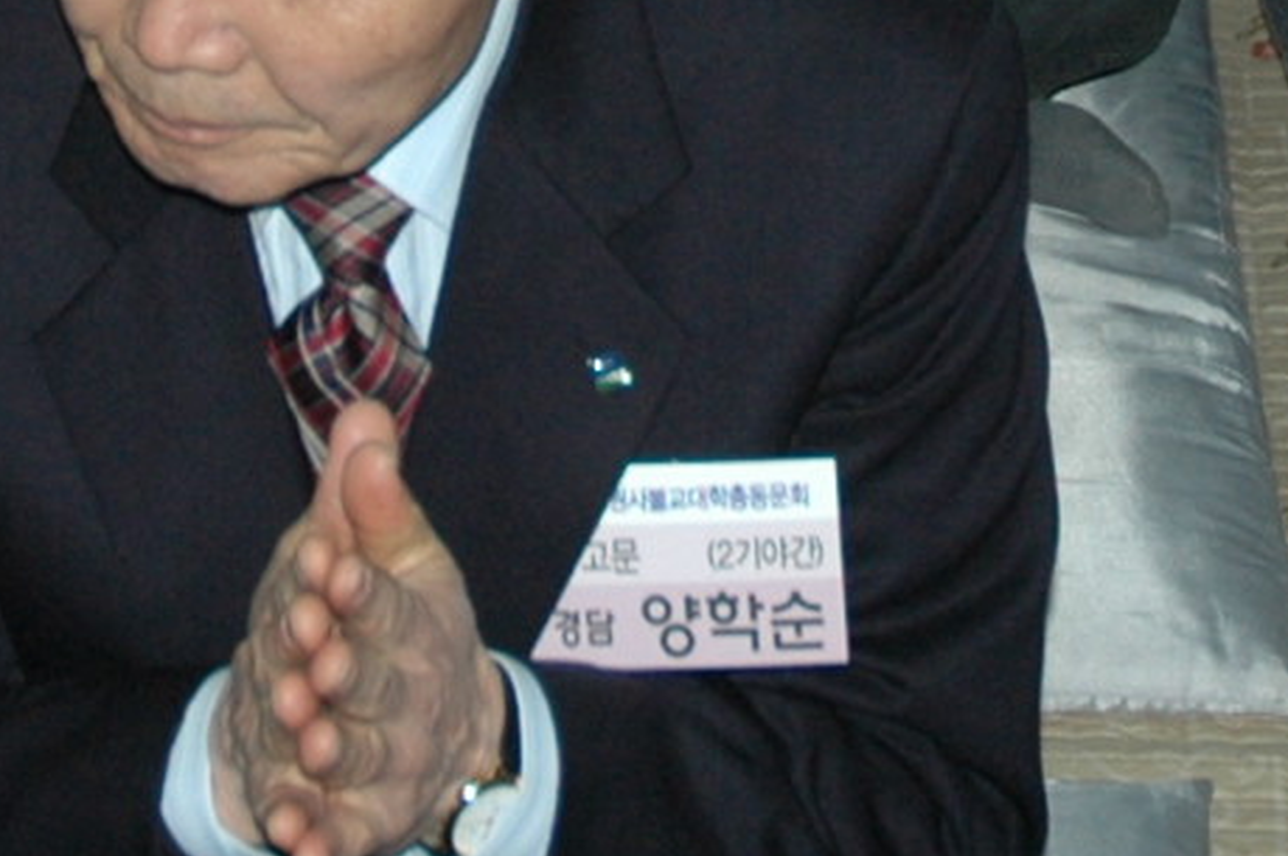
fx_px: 5754
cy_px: -665
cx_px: 387
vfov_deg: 8.2
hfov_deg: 12.7
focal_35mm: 161
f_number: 3.8
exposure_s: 1/60
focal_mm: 22
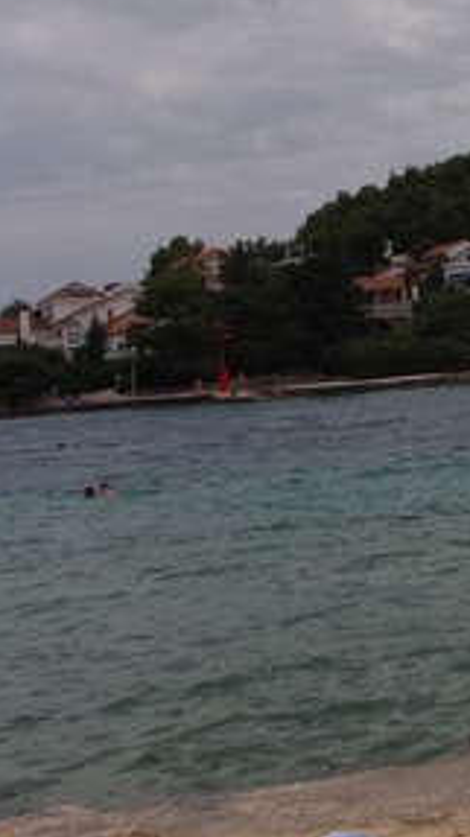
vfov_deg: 28.4
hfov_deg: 15.3
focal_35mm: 73
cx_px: 704
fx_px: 1621
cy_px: 163
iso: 80
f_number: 10.8
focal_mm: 4.3
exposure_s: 1/300
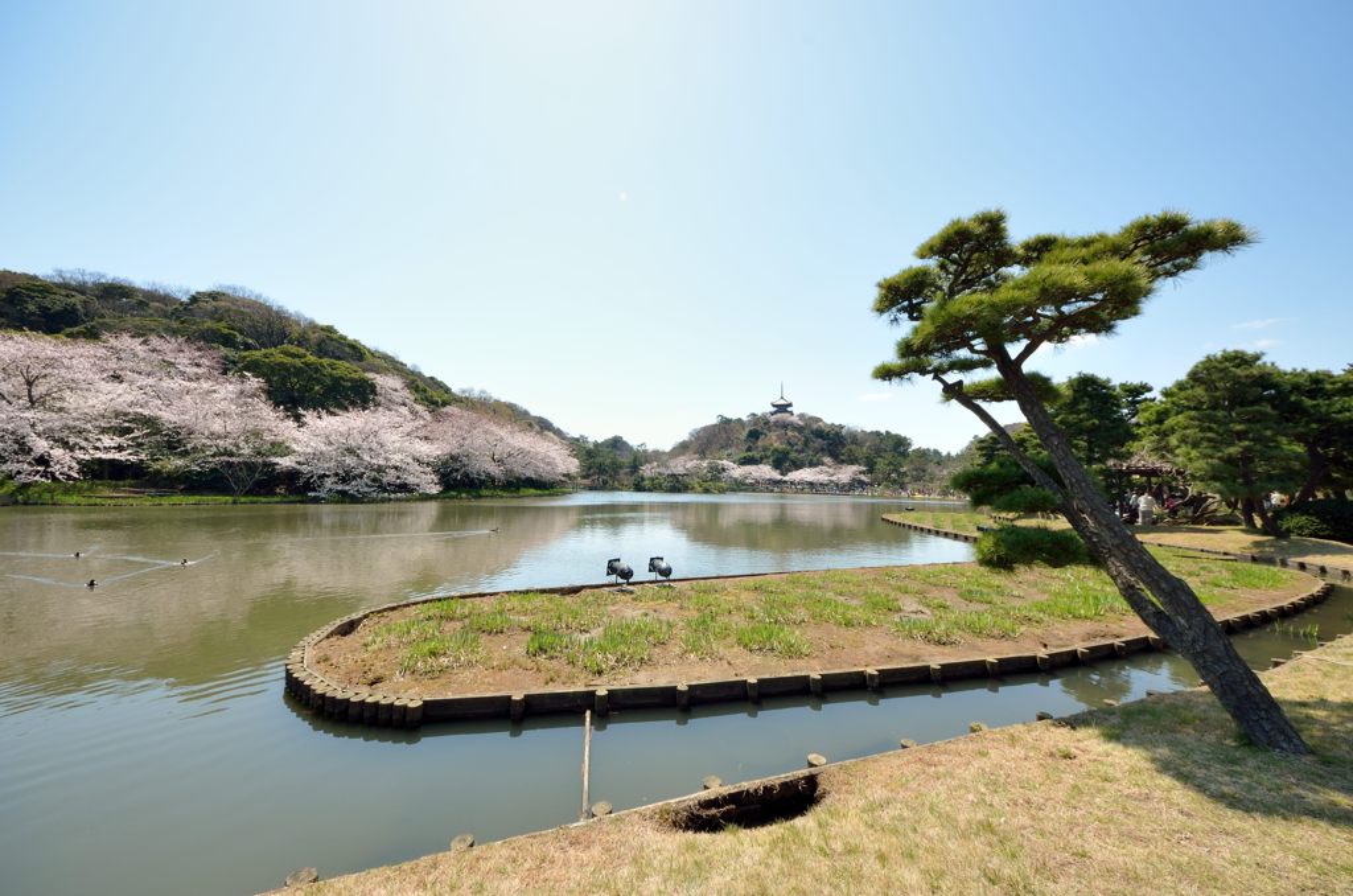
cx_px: 676
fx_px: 450
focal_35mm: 12
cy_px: 448
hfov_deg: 112.7
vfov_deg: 89.7
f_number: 13
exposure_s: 1/125
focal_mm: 8
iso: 160
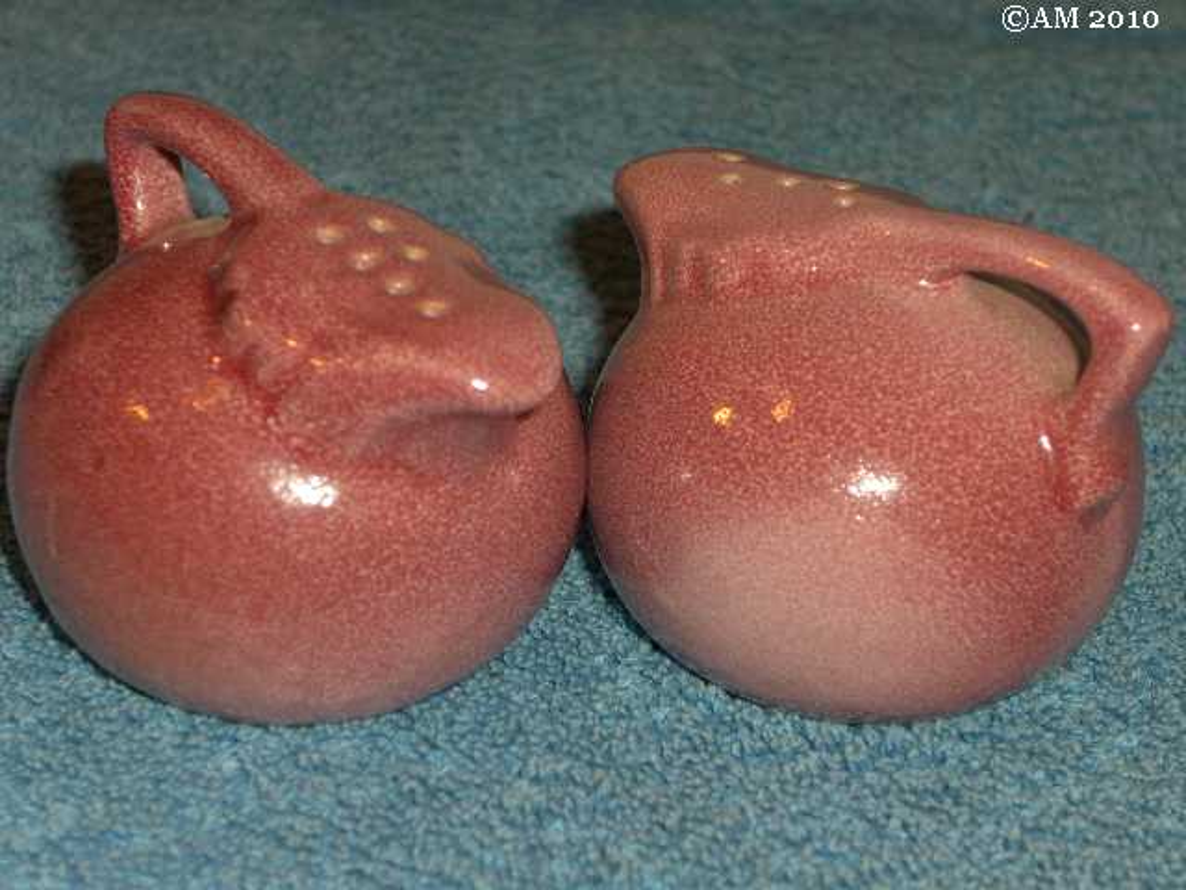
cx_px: 593
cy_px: 445
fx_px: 3186
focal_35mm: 93
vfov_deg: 15.9
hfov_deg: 21.1
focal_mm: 19.4
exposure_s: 1/60
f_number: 4.8
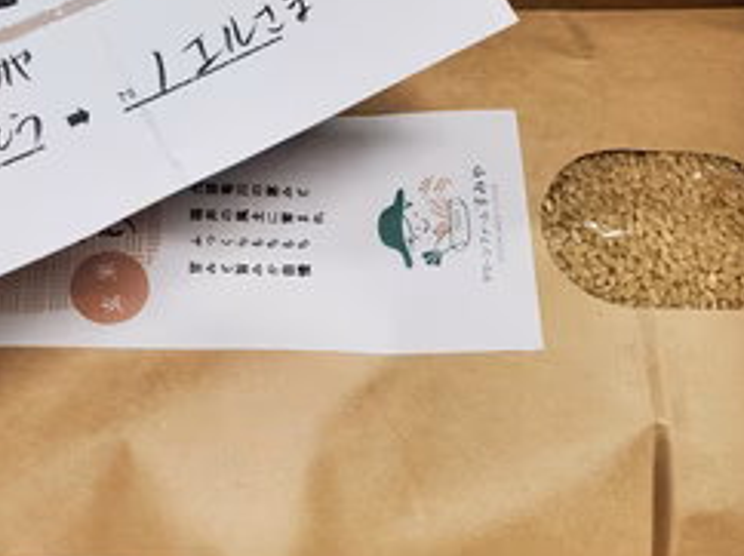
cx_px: 215
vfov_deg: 33.5
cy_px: 313
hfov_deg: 42.9
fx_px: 923
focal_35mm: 43
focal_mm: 4.3
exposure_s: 1/120
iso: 200
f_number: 2.4
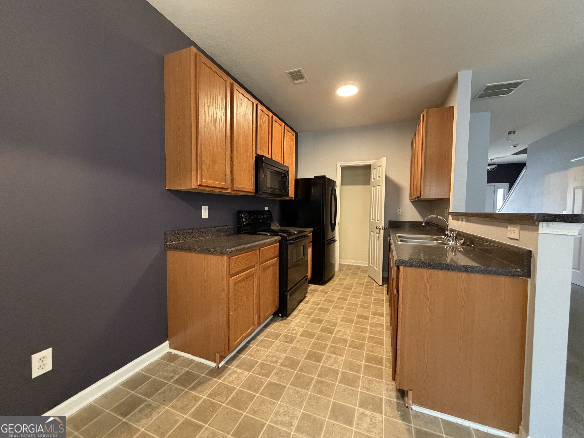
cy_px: 219
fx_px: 236
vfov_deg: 85.7
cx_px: 292
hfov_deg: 102.1
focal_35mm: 14
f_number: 2.2
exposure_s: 1/60
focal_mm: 2.22
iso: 800
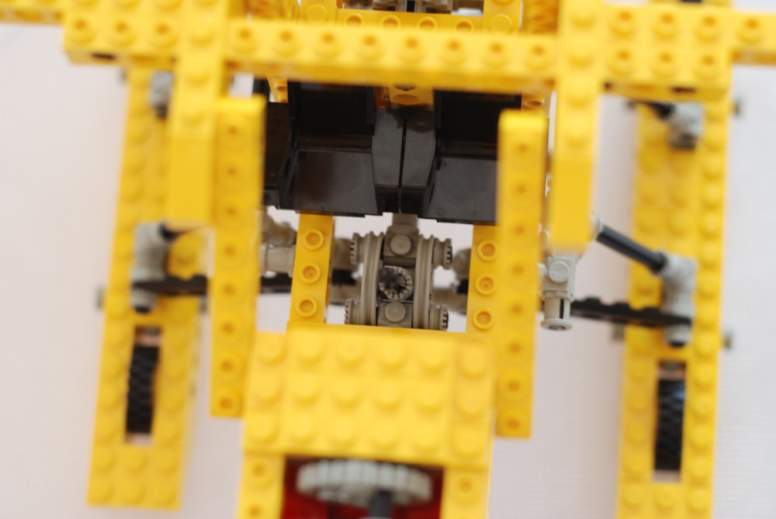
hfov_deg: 27.0
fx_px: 1618
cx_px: 388
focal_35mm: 75
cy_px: 260
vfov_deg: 18.2
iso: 200
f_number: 3.2
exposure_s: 1/40
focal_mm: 50
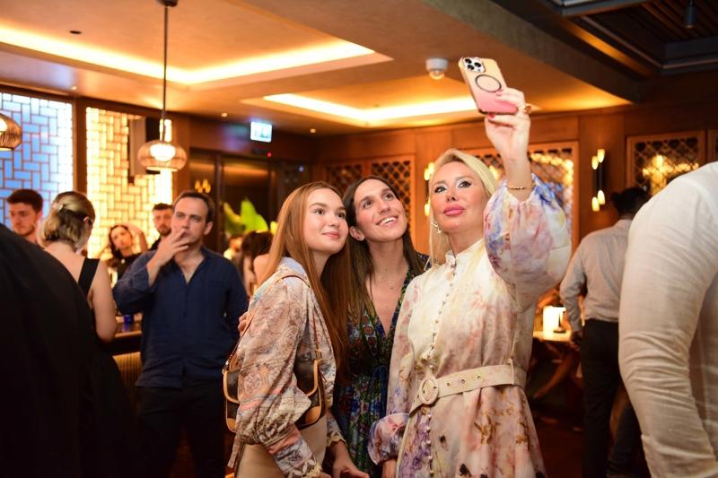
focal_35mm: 40
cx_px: 359
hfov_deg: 48.5
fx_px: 798
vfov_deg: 33.4
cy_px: 239
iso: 4000
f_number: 2.8
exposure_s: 1/60
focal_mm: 40
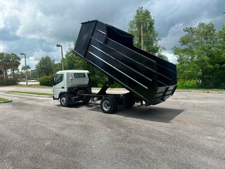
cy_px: 84
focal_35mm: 24
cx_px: 112
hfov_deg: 71.6
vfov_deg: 56.8
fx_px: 156
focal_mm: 6.86
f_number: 1.78
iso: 80
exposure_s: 1/3861
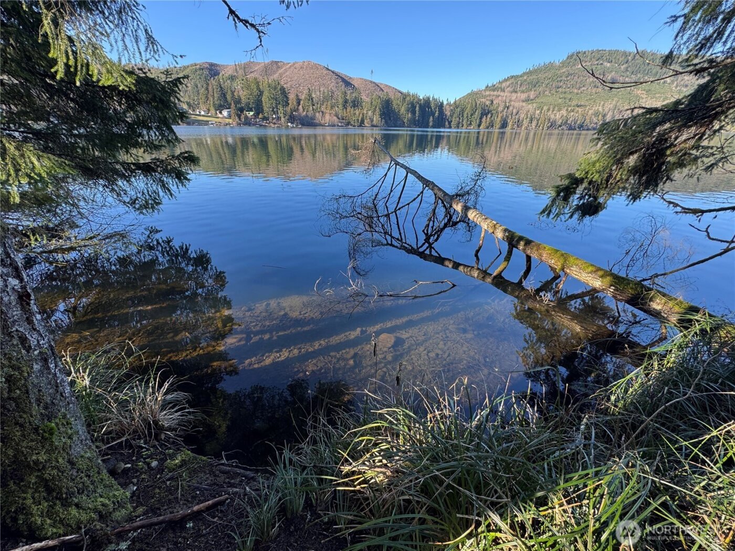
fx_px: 297
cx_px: 368
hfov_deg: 102.1
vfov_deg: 85.7
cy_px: 276
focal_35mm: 14
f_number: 2.2
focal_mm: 2.22
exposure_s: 1/167
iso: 40
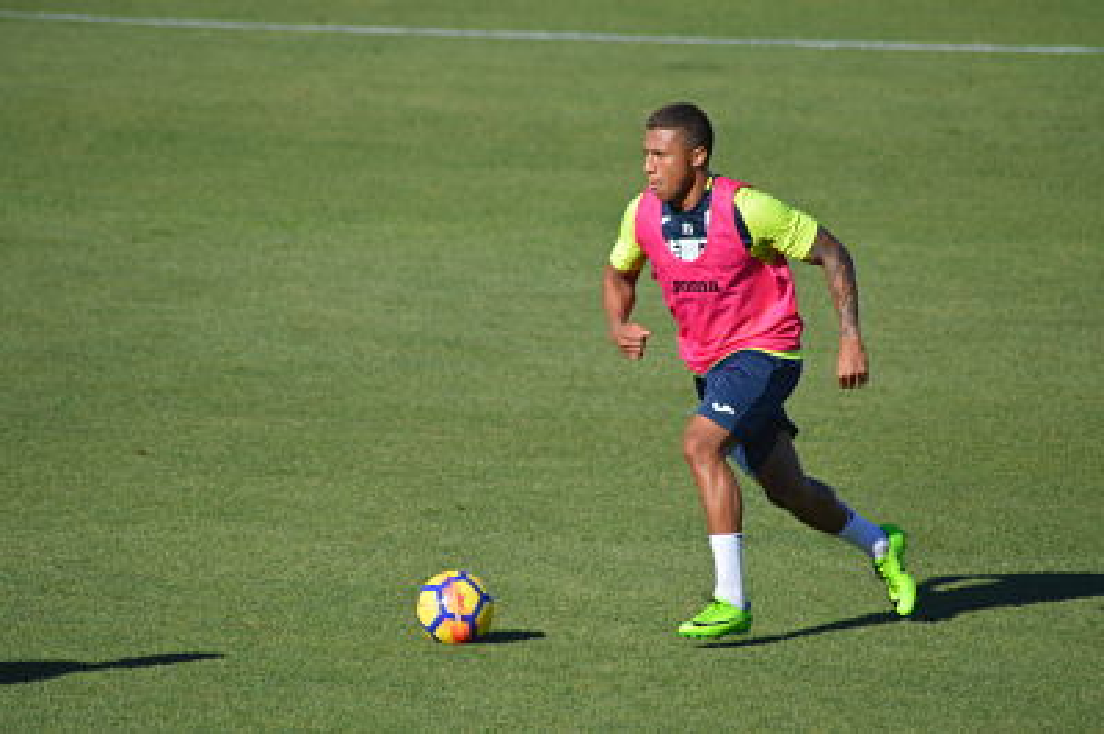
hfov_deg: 5.7
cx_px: 552
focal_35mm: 360
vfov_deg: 3.8
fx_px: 11031
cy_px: 367
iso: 320
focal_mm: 240
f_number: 5.6
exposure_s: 1/2000
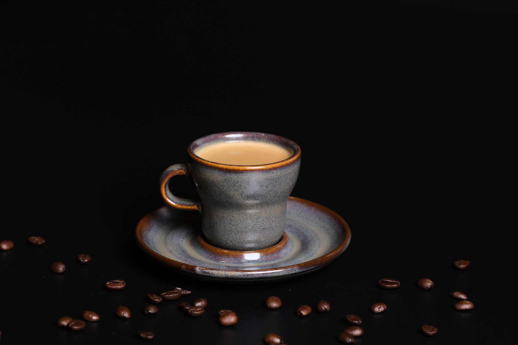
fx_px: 1726
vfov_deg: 11.4
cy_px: 172
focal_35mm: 120
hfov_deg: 17.1
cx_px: 259
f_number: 5.6
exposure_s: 1/30
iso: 500
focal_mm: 80
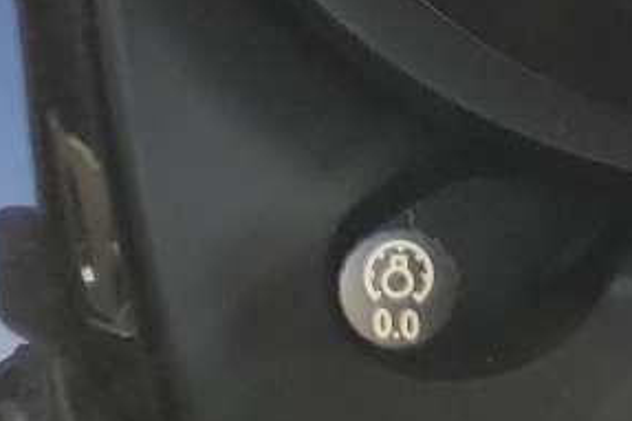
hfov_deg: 11.0
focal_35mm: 151
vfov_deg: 8.7
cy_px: -344
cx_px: 1632
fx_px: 2649
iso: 50
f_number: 1.5
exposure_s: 1/278
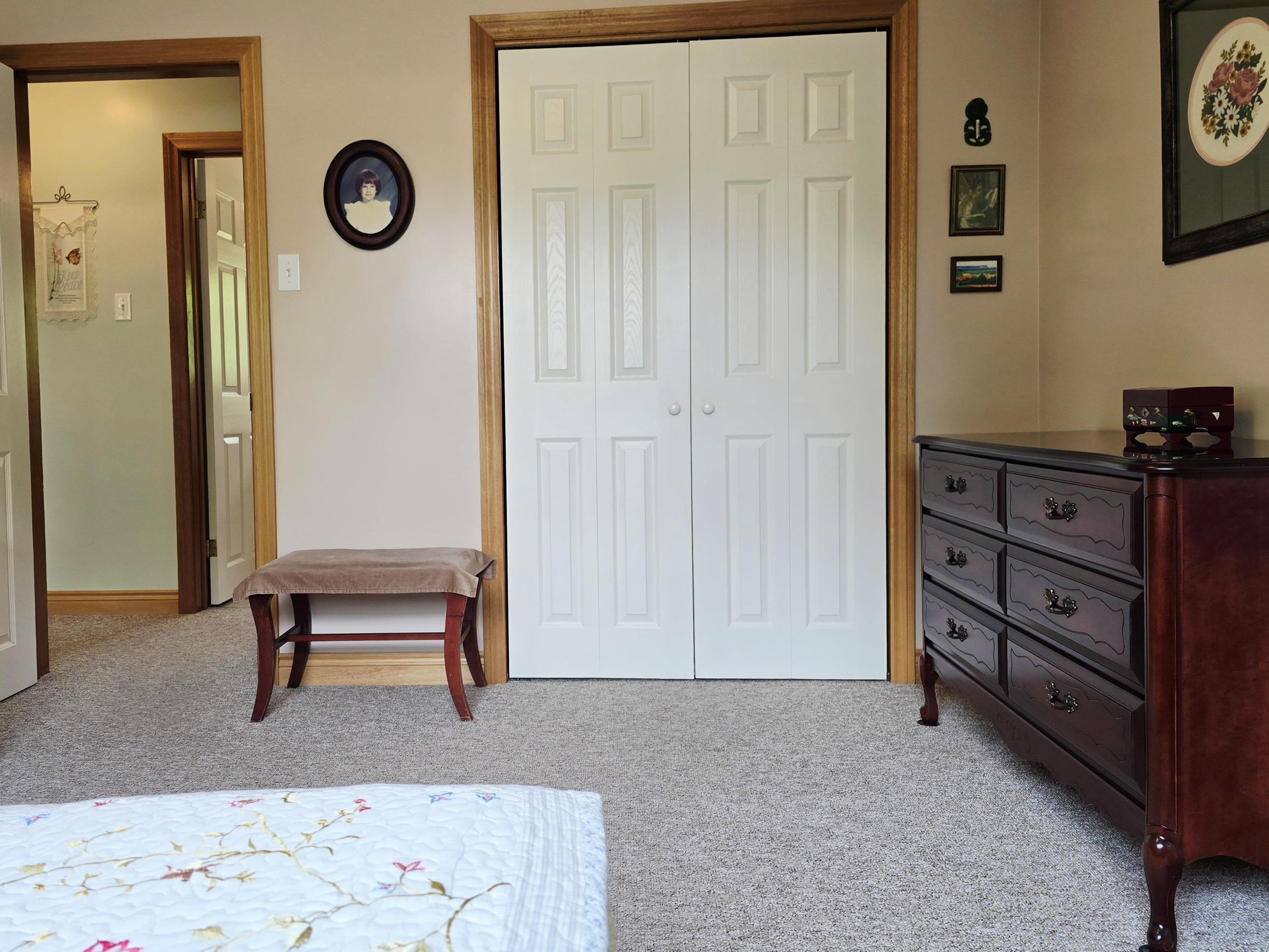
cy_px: 443
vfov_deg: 51.3
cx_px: 557
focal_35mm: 27
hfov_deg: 65.1
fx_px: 990
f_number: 1.7
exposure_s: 1/120
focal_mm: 6.3
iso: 50
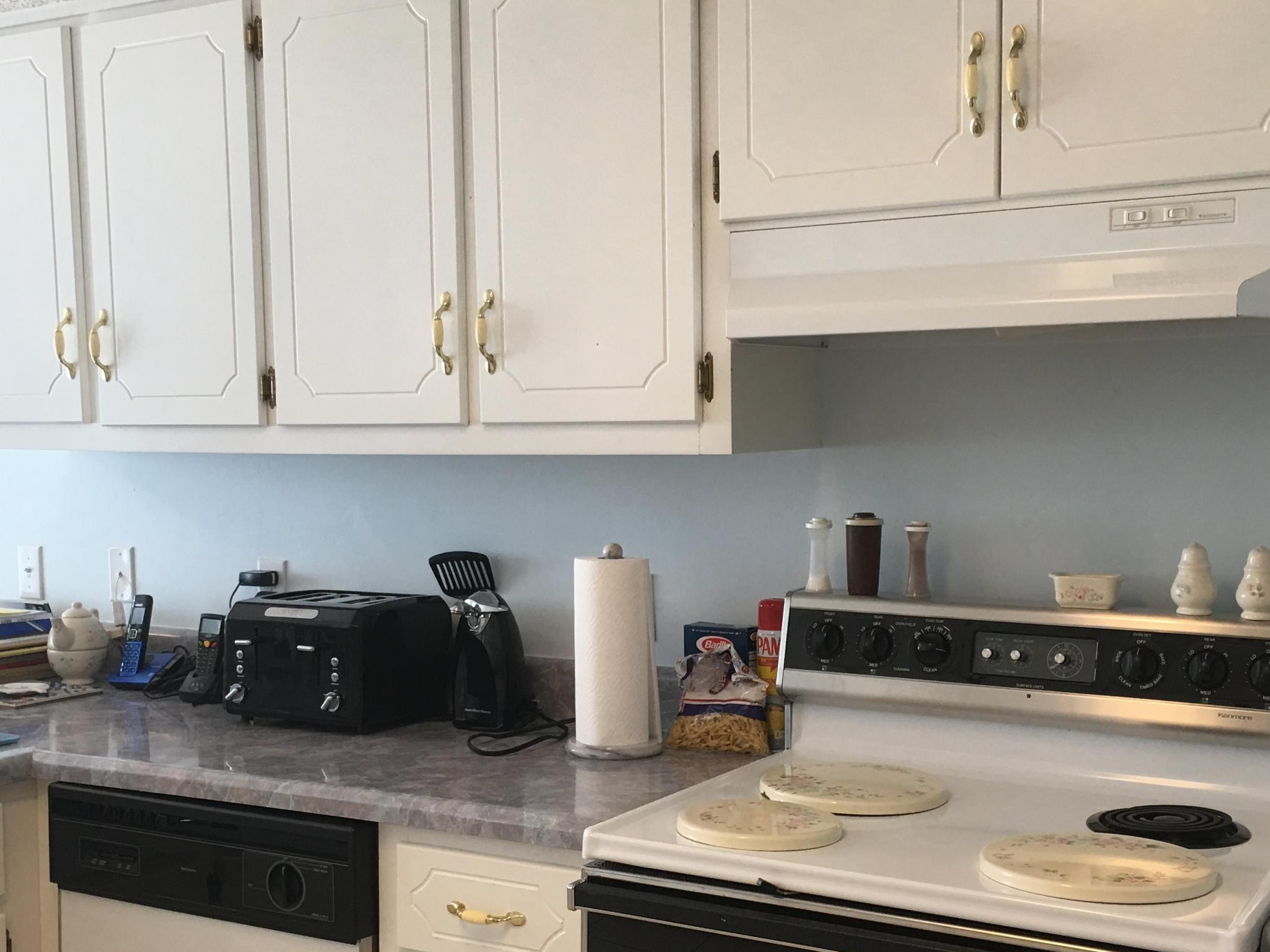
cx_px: 649
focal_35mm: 43
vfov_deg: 33.4
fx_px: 1578
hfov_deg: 43.9
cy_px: 591
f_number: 2.2
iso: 32
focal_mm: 4.15
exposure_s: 1/30
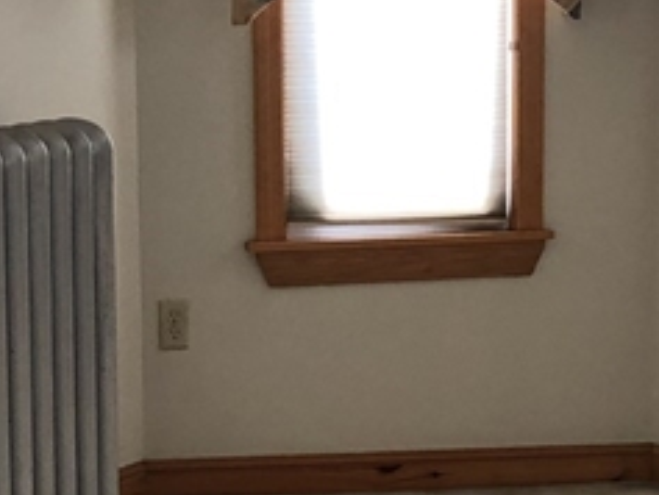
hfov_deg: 16.2
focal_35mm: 121
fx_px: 2305
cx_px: 473
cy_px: 303
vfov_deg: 12.3
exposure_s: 1/30
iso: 25
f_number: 1.8
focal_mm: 4
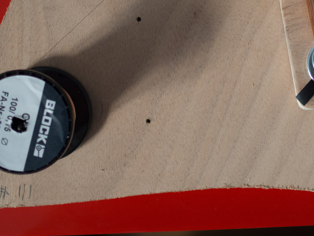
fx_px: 980
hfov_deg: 17.8
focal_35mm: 108
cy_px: 18
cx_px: 305
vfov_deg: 13.6
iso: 500
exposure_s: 1/80
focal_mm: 25
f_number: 1.8
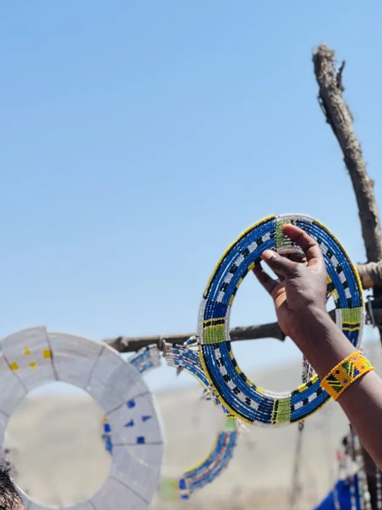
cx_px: 243
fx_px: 1163
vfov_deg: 23.9
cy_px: 479
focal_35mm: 79
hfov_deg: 18.6
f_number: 1.5
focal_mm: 5.7
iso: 50
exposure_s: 1/3968
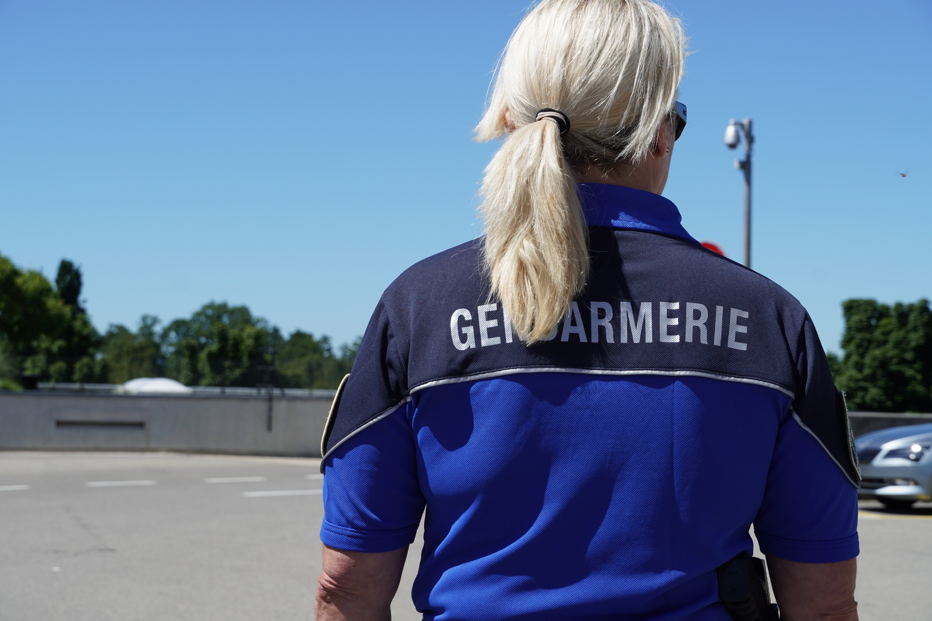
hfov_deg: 28.1
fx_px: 1864
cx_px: 466
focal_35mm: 72
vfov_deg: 18.9
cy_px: 310
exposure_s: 1/320
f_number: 8
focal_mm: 48
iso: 100
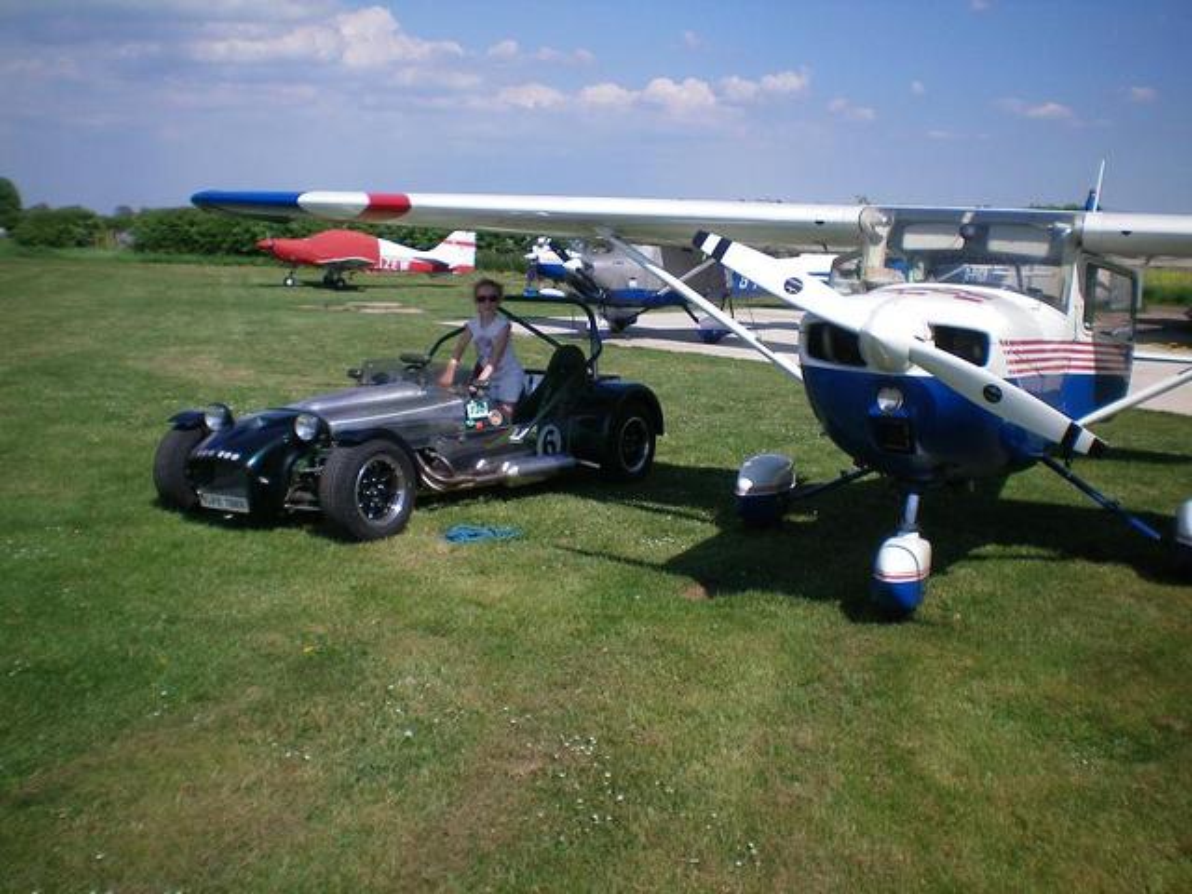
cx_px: 596
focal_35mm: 38
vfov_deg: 37.7
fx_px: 1309
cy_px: 447
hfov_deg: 49.0
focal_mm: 6.3
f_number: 4.6
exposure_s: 1/640
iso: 64
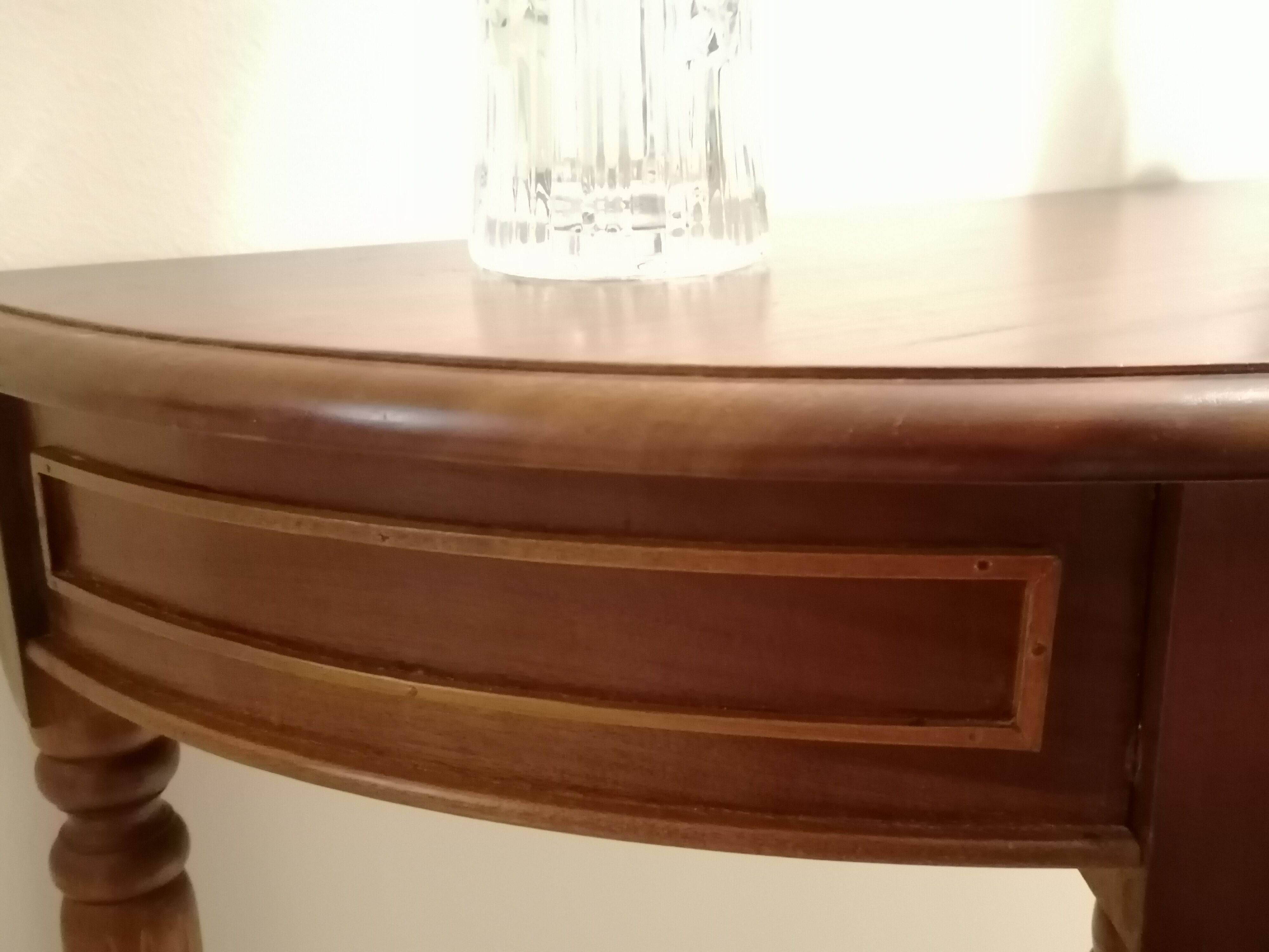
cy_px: 476
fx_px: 1356
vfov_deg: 38.7
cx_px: 634
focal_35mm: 37
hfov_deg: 50.1
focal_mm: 4.75
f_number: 1.8
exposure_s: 1/12.5
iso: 3200
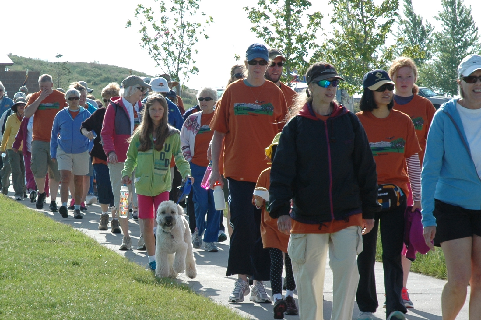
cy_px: 190
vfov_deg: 7.7
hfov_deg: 11.6
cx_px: 139
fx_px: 2363
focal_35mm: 177
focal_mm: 62
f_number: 8
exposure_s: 1/250
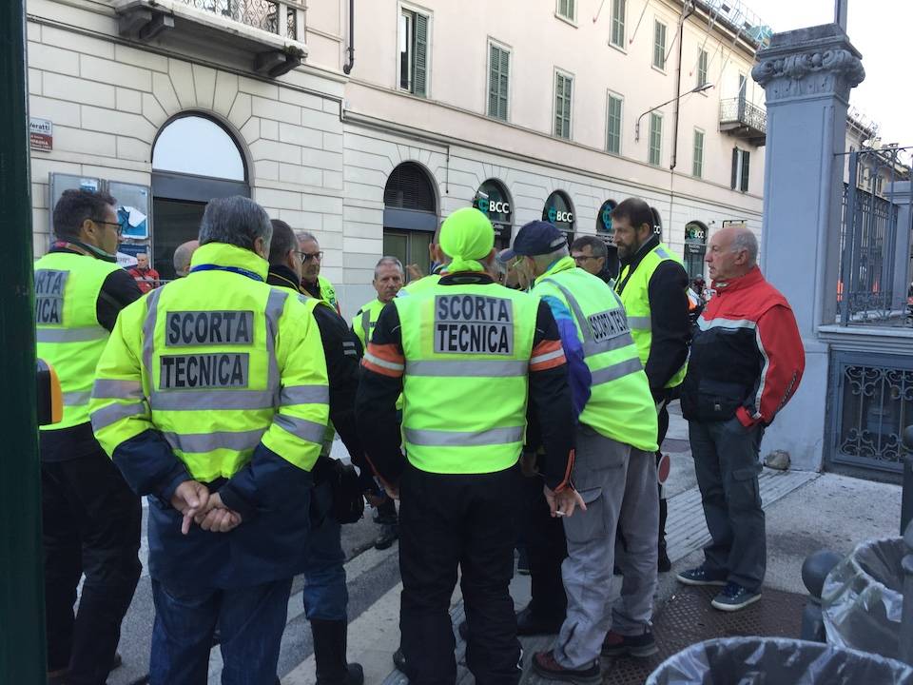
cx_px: 456
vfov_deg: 48.2
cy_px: 342
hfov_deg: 61.7
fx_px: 765
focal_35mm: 29
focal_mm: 4.15
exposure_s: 1/50
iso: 32
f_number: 2.2
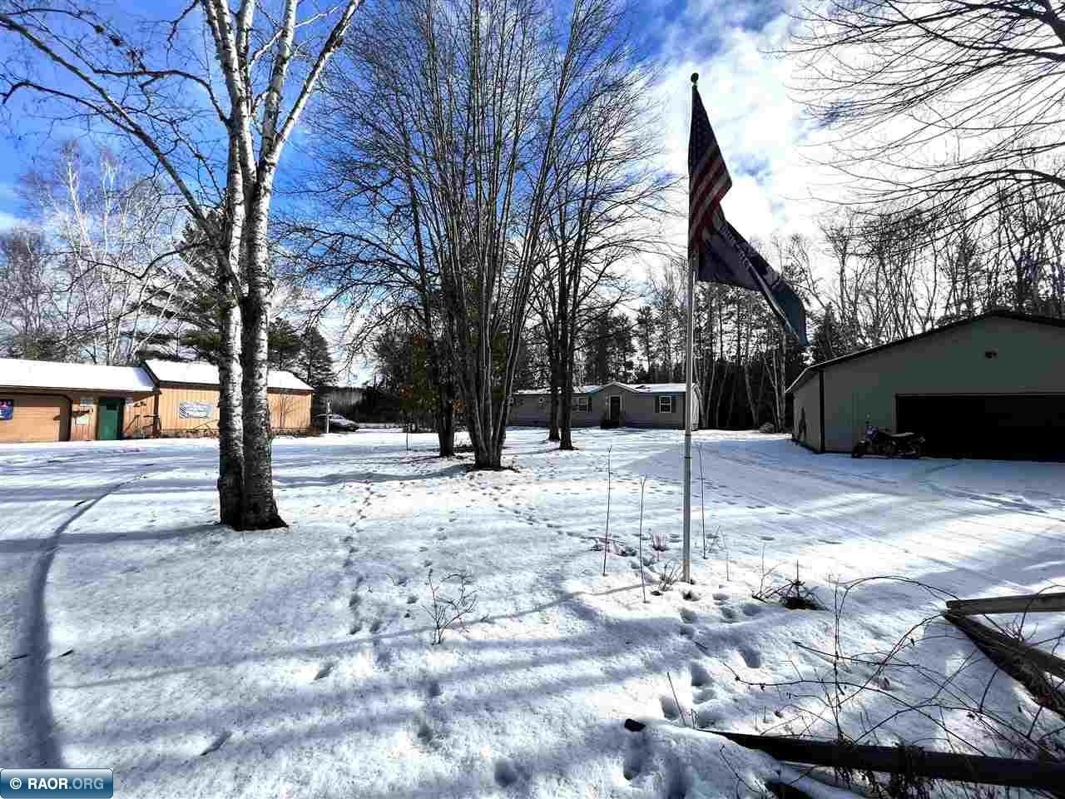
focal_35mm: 13
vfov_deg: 89.9
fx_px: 400
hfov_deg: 106.2
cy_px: 400
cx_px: 532
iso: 32
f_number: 1.8
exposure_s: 1/1393
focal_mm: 1.57
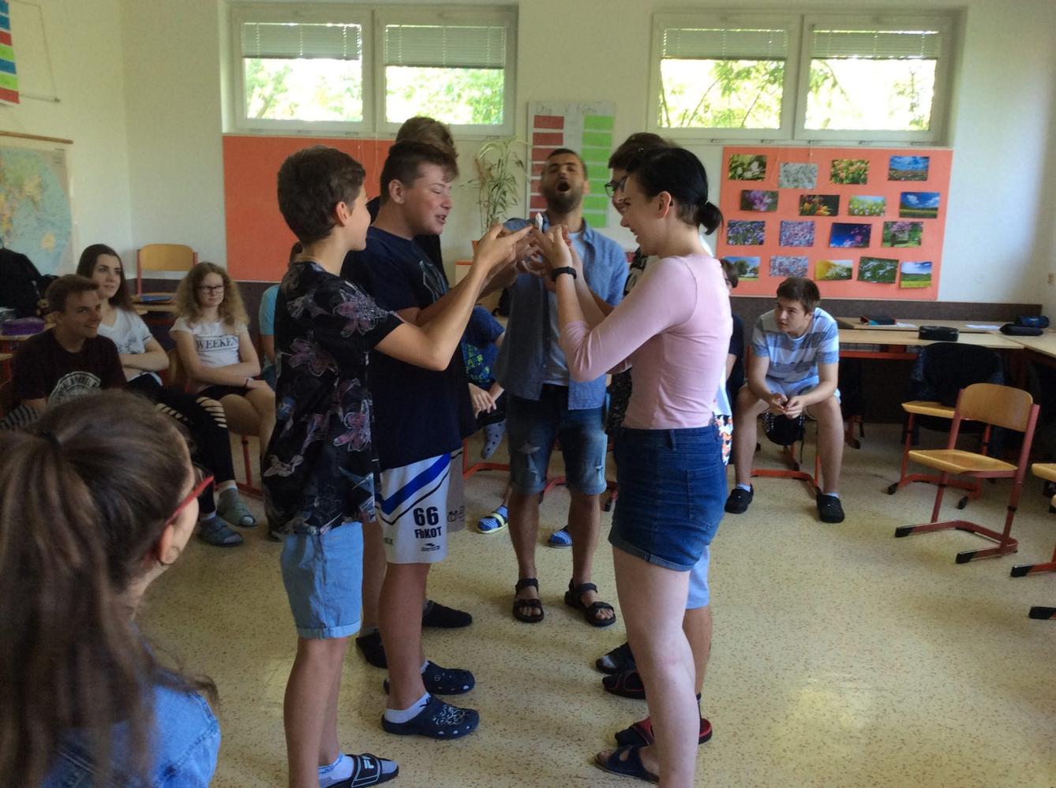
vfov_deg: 44.0
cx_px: 528
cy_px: 394
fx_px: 975
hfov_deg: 56.9
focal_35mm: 32
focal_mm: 3.3
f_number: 2.4
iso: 64
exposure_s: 1/25
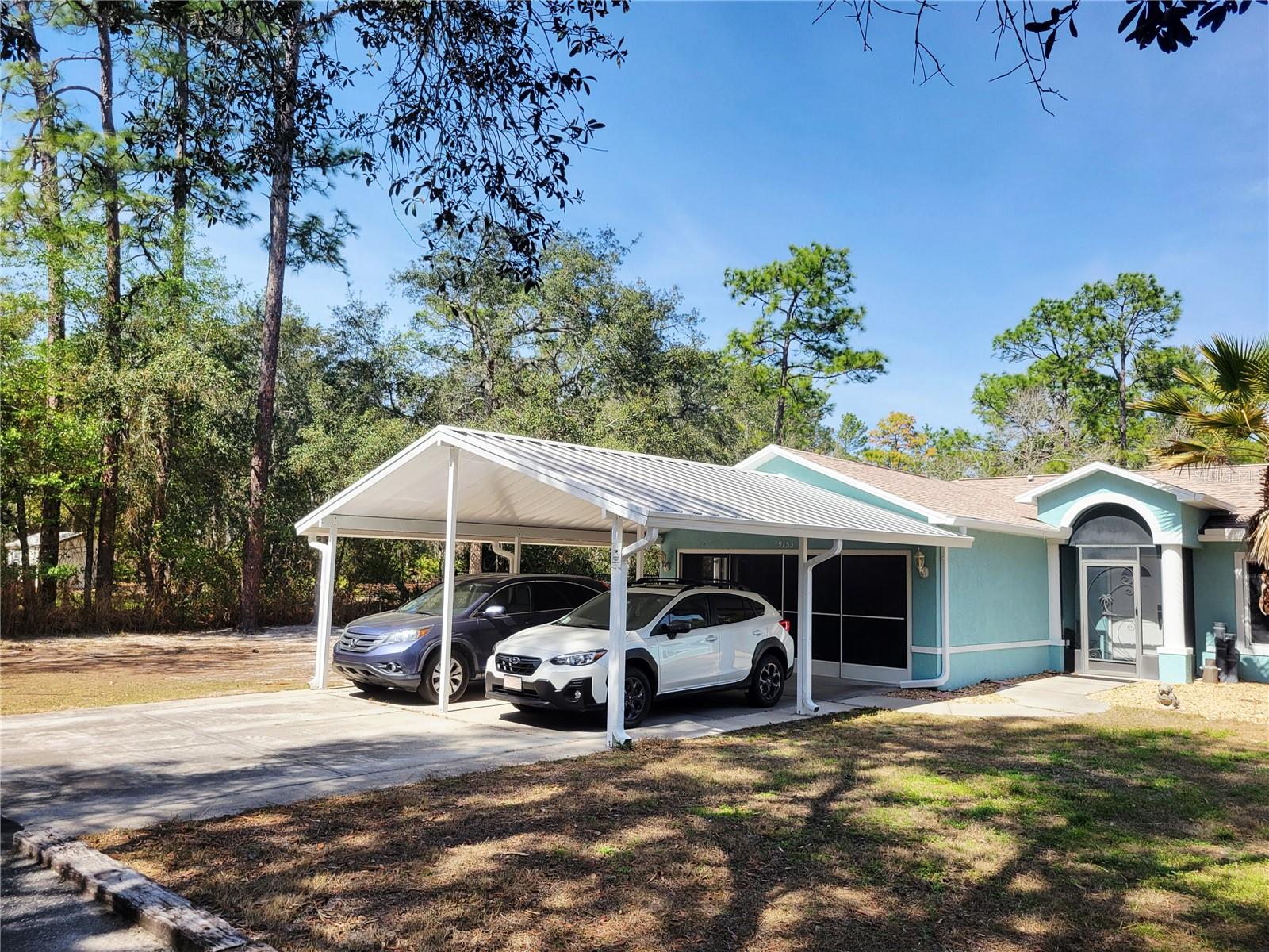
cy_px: 476
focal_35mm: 26
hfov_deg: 67.3
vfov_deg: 53.1
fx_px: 953
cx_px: 634
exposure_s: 1/1667
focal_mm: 5.4
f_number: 1.8
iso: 40
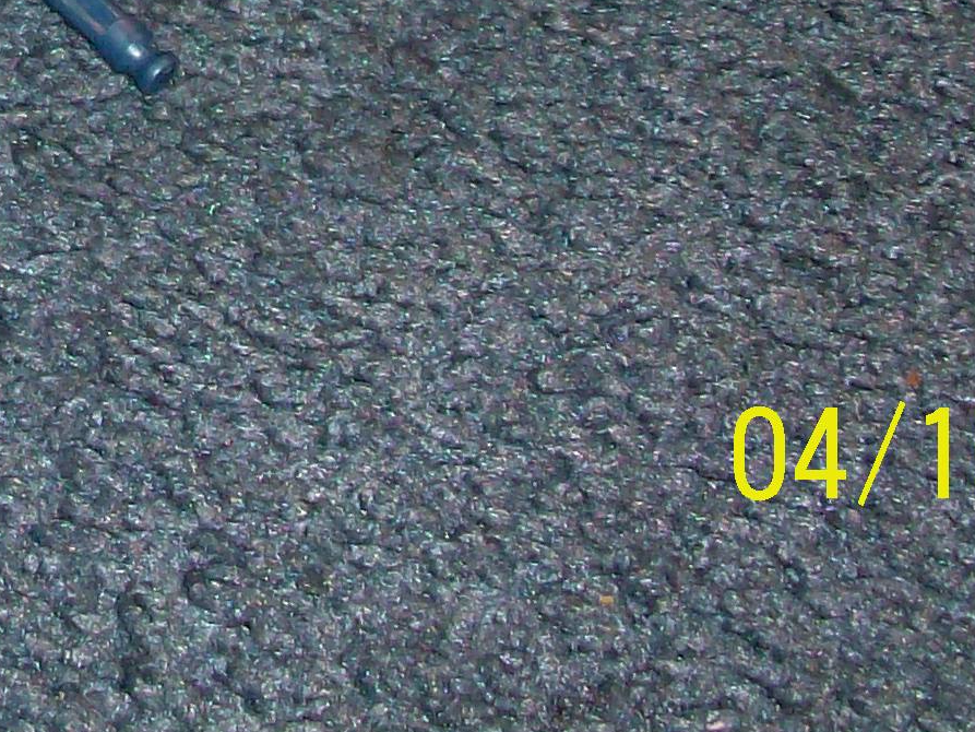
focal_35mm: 117
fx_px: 3296
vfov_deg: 11.9
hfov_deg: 16.2
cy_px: -501
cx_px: -168
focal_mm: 5.7
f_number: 2.8
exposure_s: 1/60
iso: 160
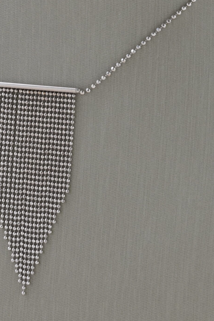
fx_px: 1738
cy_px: 121
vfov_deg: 10.5
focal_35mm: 195
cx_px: 59
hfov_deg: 7.0
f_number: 11
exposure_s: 1/100
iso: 1000
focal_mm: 70
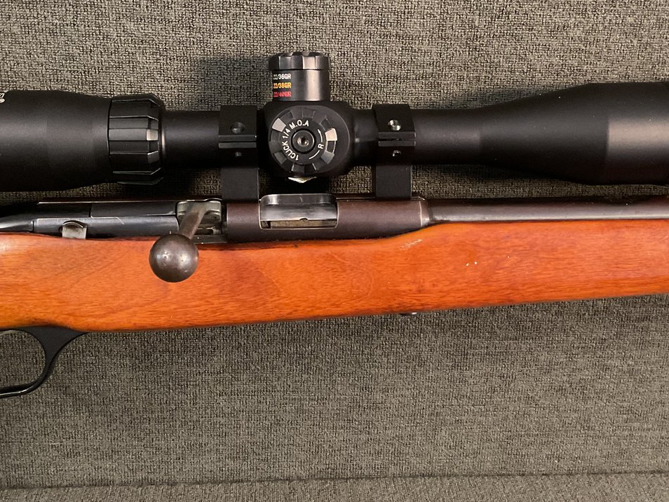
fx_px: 889
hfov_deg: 41.2
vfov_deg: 31.5
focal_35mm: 46
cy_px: 211
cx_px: 363
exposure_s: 1/30
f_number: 1.8
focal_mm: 3
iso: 500
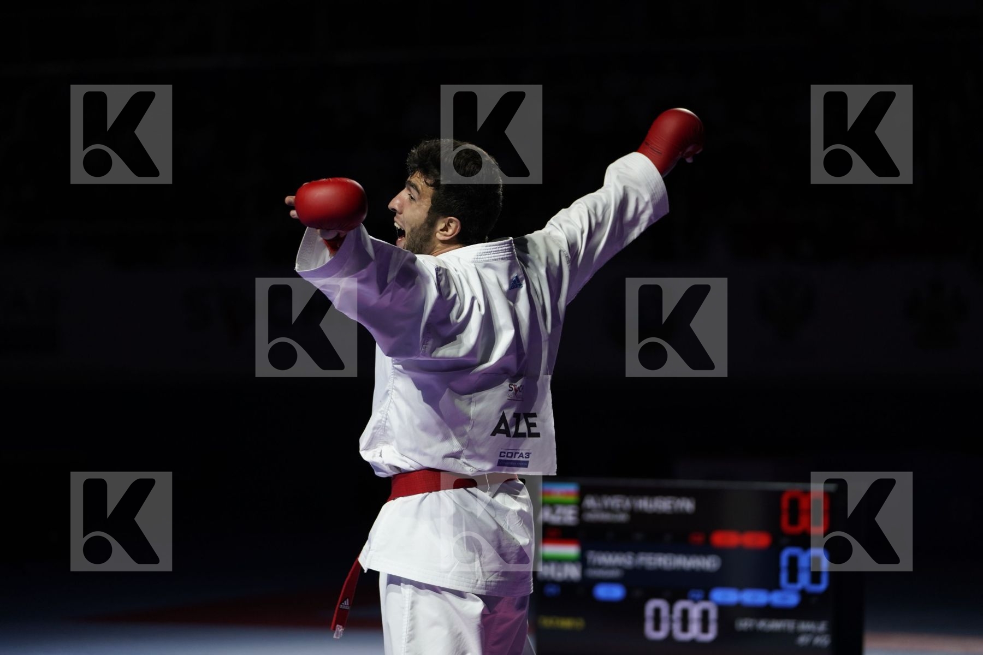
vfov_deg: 11.8
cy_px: 328
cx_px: 492
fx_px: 3167
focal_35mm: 116
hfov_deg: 17.6
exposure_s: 1/1000
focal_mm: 116
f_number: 2.8
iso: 1000
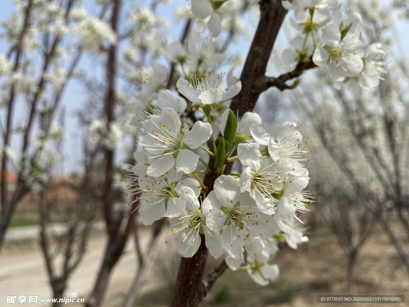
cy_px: 154
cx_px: 204
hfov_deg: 67.3
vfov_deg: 53.1
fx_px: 307
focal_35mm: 26
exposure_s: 1/4292
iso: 32
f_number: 1.8
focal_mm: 4.25
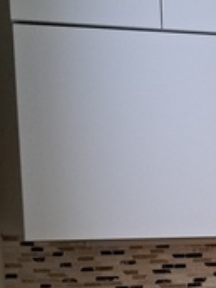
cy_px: 275
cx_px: 434
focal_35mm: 107
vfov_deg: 18.0
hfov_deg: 12.2
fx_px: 890
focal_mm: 5.23
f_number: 1.8
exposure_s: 1/33
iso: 400
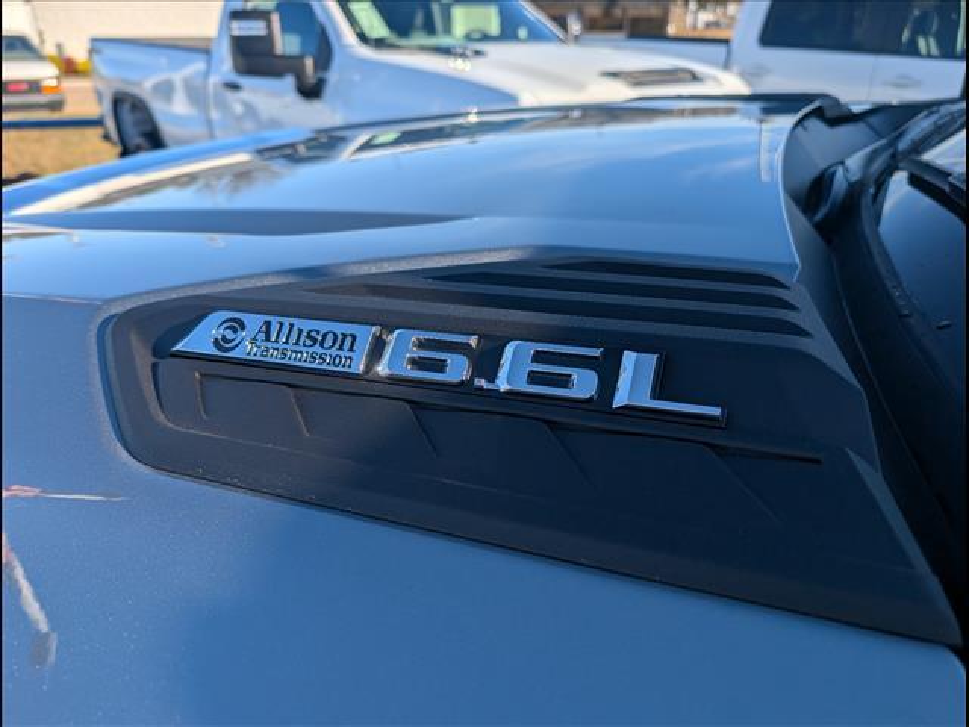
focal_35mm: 24
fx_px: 672
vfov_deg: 56.8
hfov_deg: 71.6
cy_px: 364
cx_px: 484
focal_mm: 6.9
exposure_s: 1/10000
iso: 20
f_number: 1.68
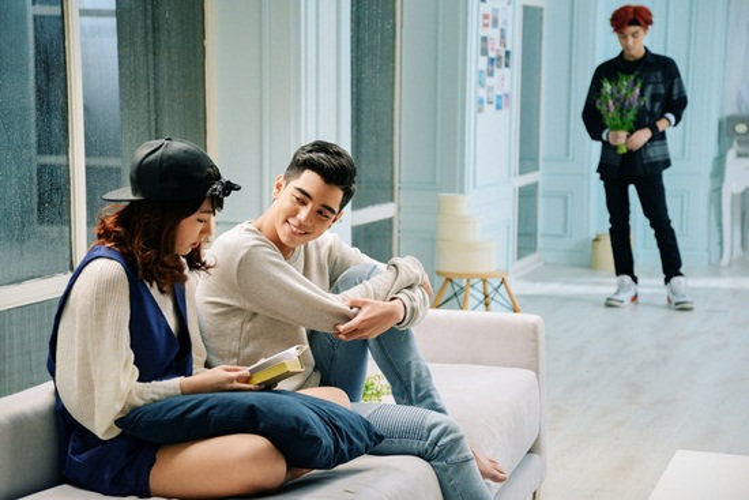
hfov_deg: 23.9
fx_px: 1769
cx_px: 374
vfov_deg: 16.1
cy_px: 250
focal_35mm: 85
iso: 2000
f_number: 4.5
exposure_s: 1/100
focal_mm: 85
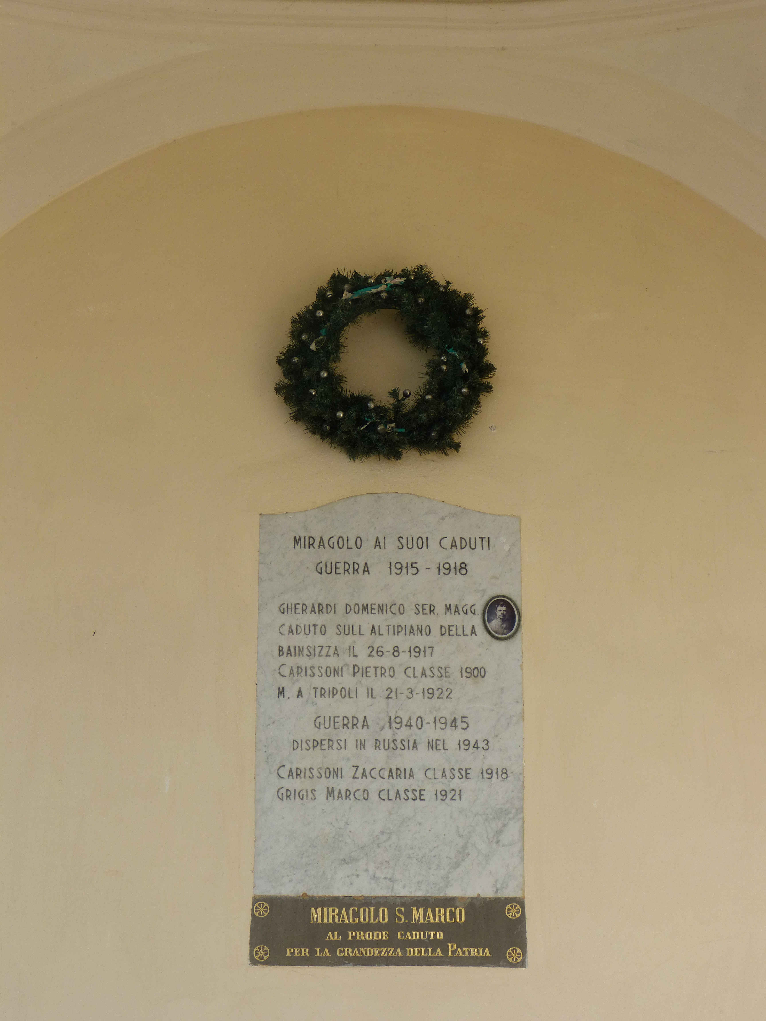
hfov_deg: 13.6
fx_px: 3216
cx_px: 383
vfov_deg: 18.0
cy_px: 510
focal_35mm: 109
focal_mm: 19.7
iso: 100
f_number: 4
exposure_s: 1/1000
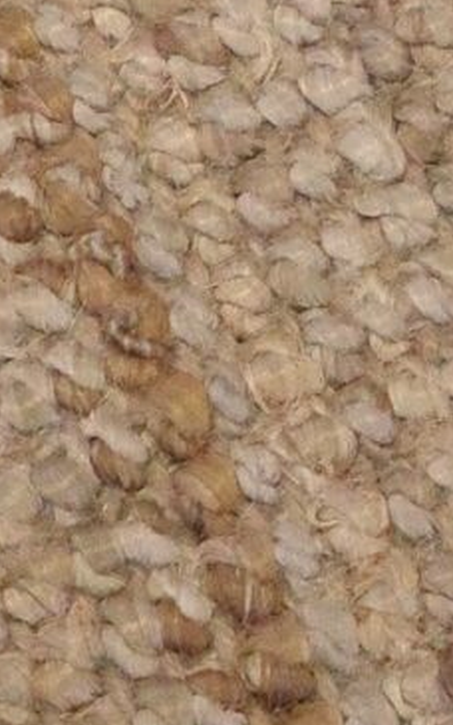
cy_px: -1704
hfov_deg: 4.4
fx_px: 5652
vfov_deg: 6.5
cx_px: 1326
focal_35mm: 286
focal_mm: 26
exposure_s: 1/250
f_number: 4.5
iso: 6400
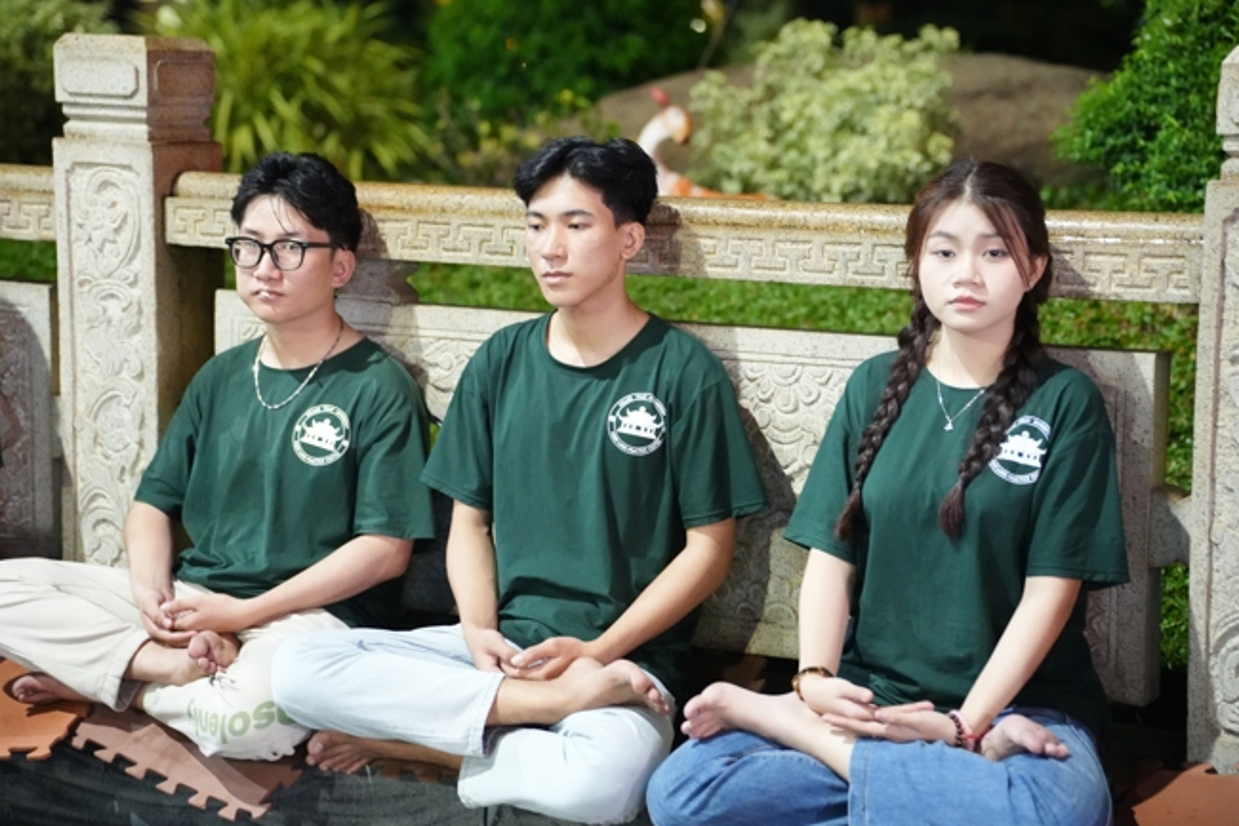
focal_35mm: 81
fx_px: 2787
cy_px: 413
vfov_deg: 16.8
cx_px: 620
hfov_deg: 25.1
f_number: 2.8
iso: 12800
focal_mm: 81
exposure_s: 1/100
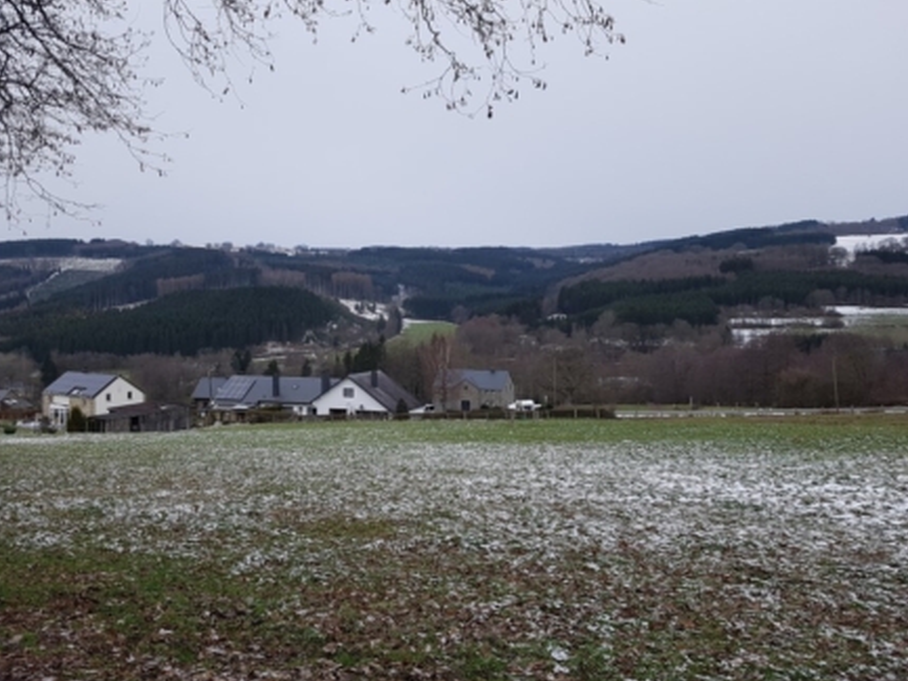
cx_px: 401
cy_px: 338
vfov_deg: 46.8
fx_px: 787
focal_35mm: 30
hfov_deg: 59.8
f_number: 1.7
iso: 50
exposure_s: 1/860
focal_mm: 4.2
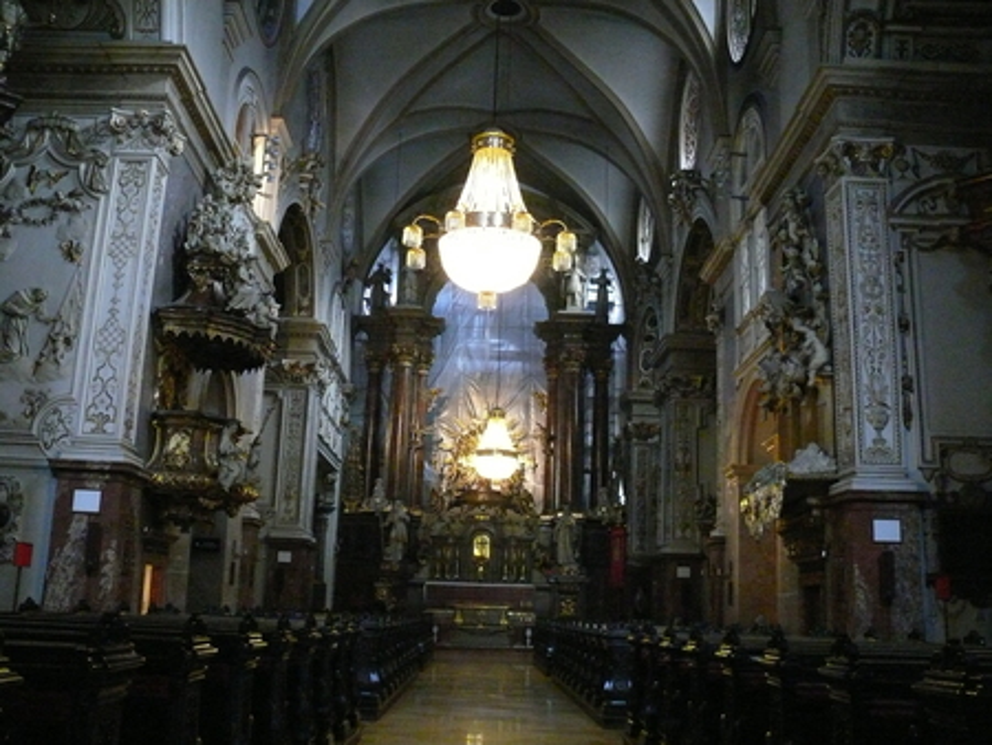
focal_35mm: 35
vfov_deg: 40.7
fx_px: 1004
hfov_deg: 52.6
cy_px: 372
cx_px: 496
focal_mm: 7.4
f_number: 2.8
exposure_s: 1/15
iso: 800
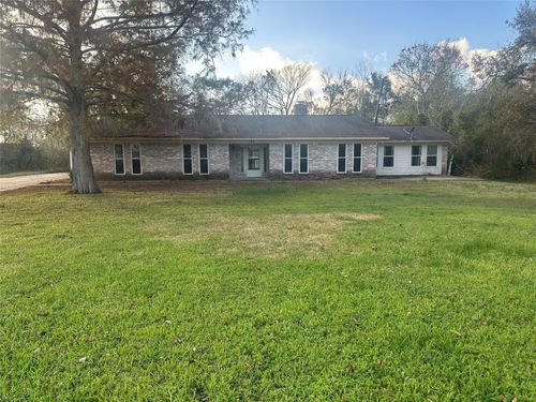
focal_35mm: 24
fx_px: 372
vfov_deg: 56.8
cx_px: 268
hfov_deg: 71.6
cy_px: 201
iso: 80
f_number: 1.78
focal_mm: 6.86
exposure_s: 1/564
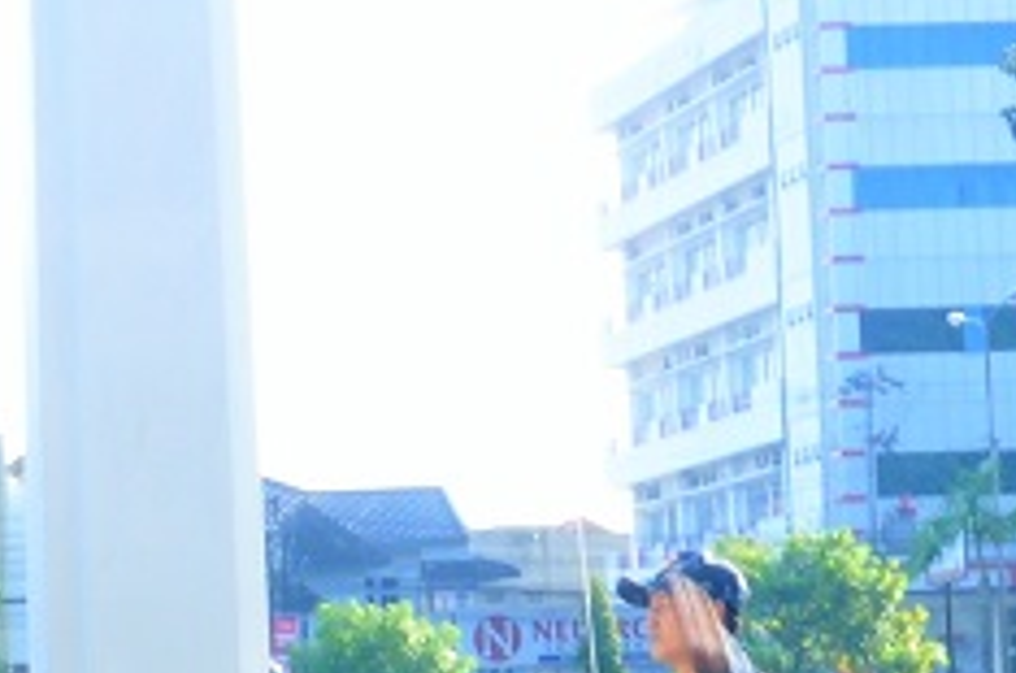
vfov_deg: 9.7
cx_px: -213
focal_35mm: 141
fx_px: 3971
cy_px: 456
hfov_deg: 14.1
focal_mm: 22
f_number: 25
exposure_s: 1/10
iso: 200
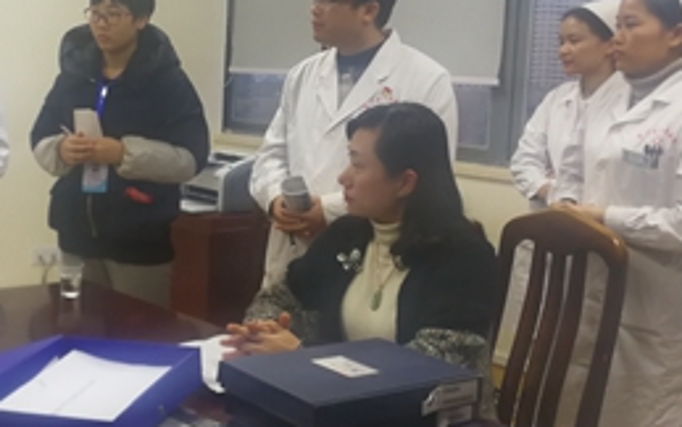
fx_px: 1097
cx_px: 107
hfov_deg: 33.2
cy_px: 198
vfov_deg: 22.0
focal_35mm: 59
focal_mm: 3.95
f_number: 2.2
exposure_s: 1/50
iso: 125
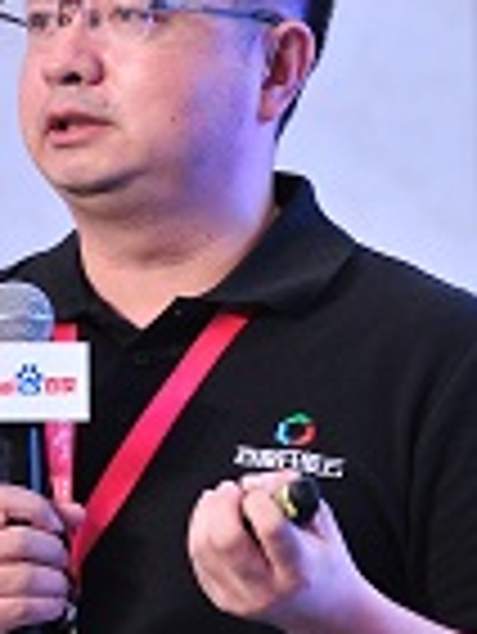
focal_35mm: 580
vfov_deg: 3.4
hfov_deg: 2.6
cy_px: 256
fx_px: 10640
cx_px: 2
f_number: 5
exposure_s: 1/100
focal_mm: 200
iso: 1250
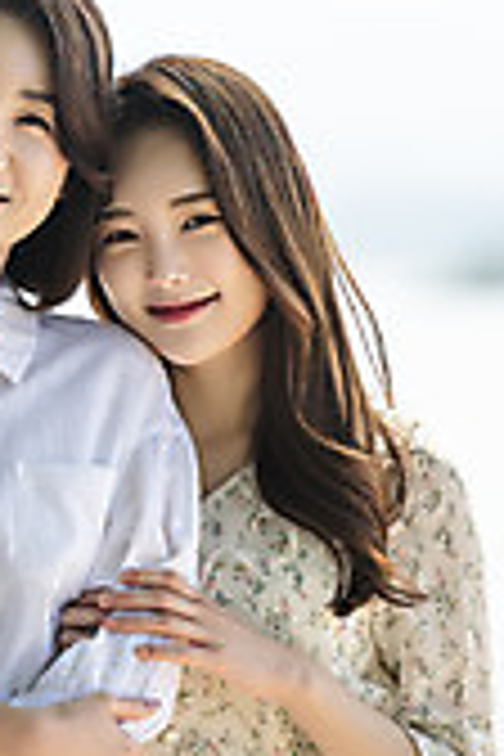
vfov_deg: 5.8
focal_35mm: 358
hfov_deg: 3.8
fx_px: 7517
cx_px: 106
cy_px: 238
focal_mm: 150
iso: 100
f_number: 2.8
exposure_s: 1/2000
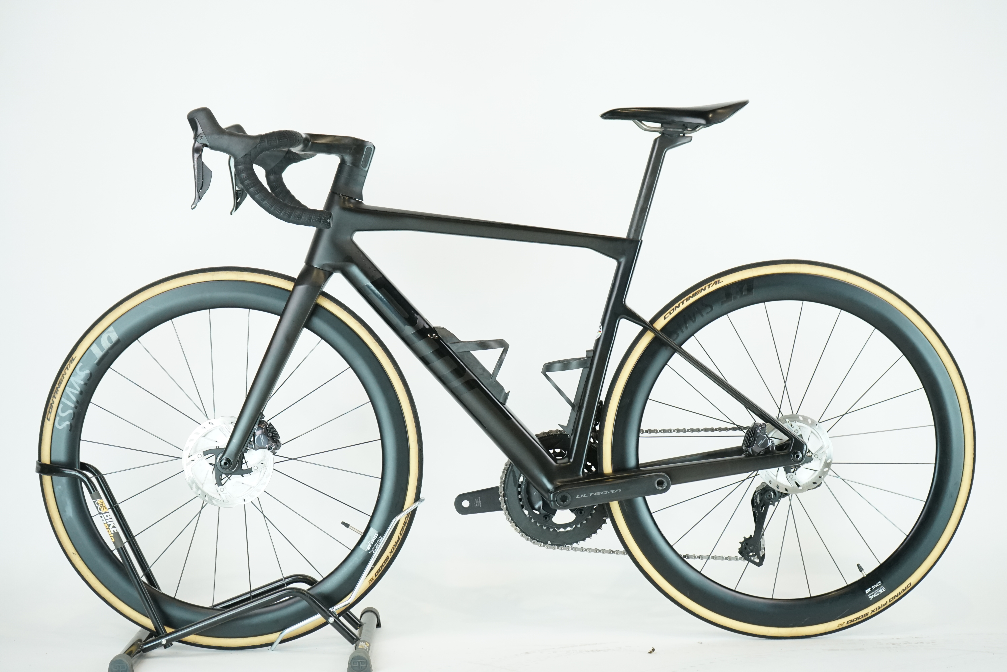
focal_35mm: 64
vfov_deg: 21.2
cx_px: 504
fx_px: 1790
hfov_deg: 31.4
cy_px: 336
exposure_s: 1/200
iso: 2000
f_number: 6.3
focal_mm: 64
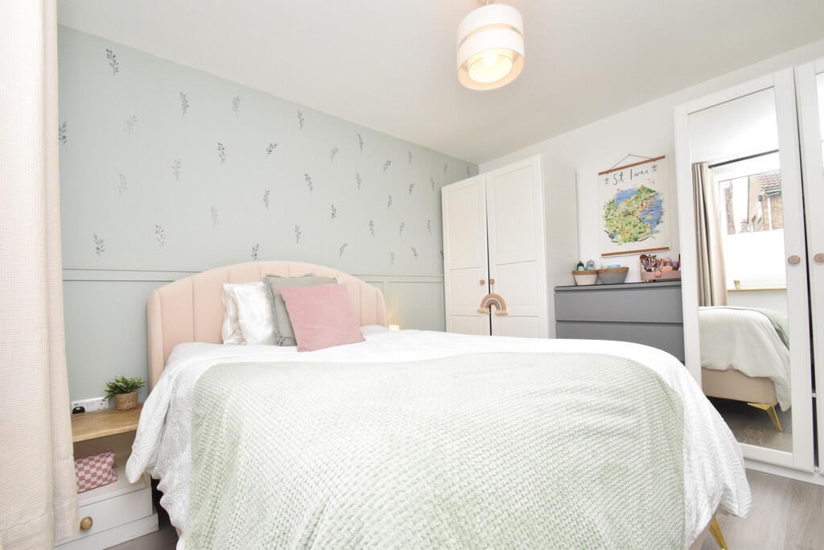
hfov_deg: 100.4
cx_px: 412
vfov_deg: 77.3
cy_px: 275
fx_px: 343
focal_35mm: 15
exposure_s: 1/60
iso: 900
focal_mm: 10
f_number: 10
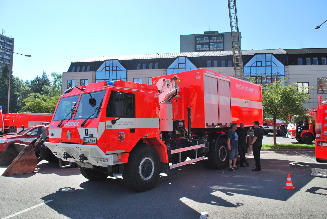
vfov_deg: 48.0
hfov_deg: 67.3
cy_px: 110
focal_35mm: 27
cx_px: 164
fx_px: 246
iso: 100
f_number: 7.1
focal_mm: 18
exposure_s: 1/200
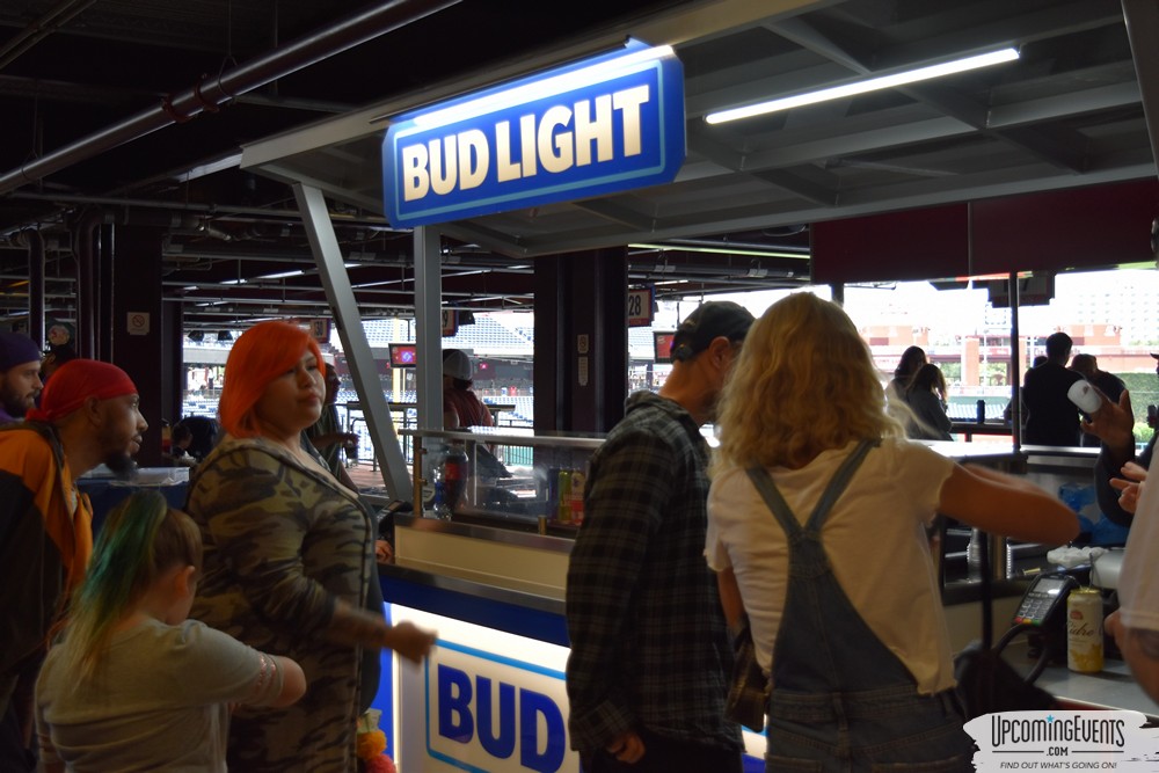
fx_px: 1497
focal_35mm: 46
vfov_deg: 29.0
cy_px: 386
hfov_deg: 42.3
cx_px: 580
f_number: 4.2
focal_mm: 31
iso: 400
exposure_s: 1/60
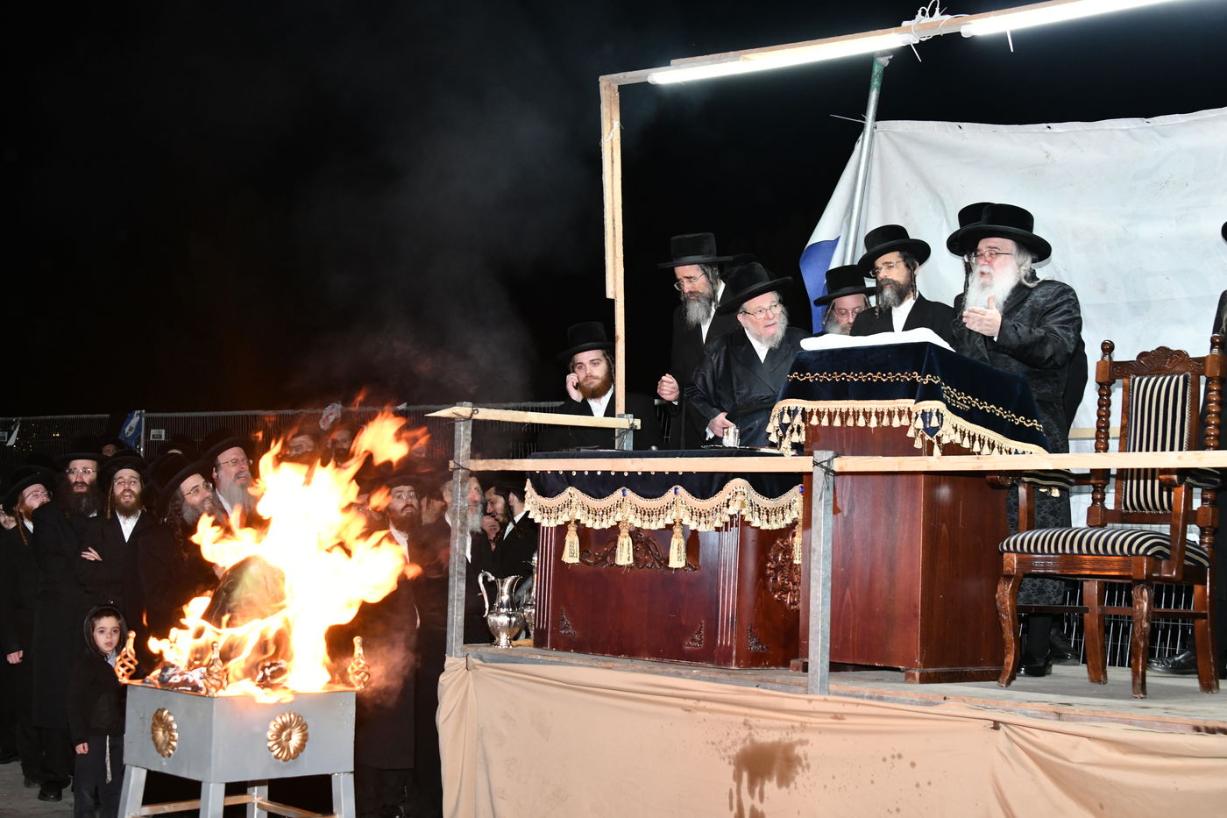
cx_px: 614
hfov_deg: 36.3
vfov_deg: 24.6
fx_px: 1874
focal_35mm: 55
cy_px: 409
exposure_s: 1/60
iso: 3200
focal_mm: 55
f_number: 9
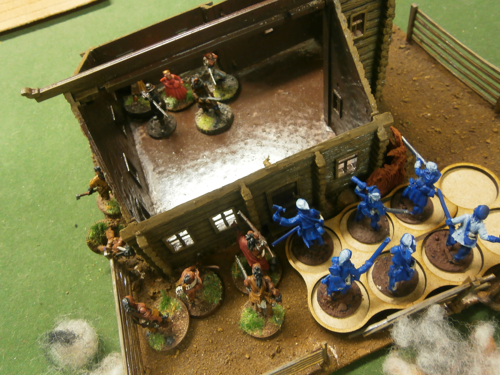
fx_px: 376
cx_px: 250
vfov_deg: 53.1
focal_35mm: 26
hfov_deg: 67.3
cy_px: 188
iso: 200
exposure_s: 1/15
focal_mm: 4.7
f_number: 2.8
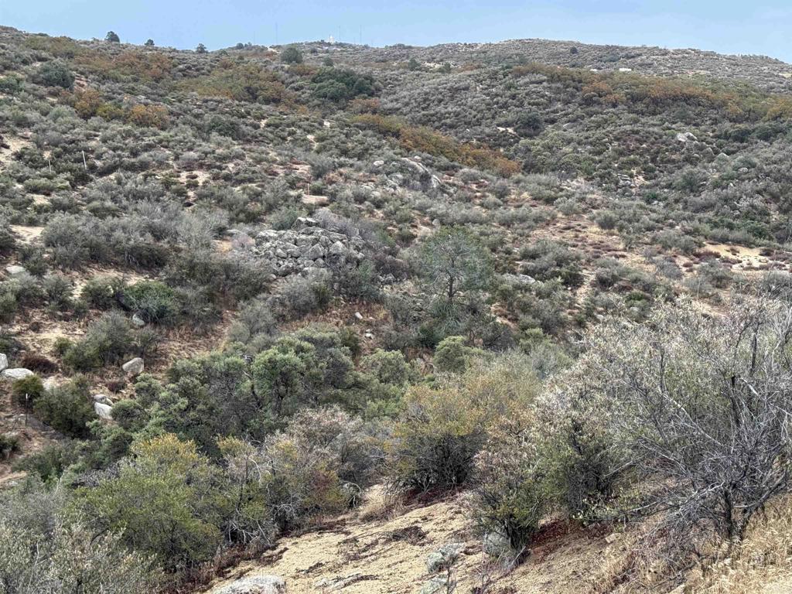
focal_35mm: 48
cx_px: 396
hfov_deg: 39.7
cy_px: 297
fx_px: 1098
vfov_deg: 30.3
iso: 250
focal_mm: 6.76
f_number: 1.78
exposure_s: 1/60
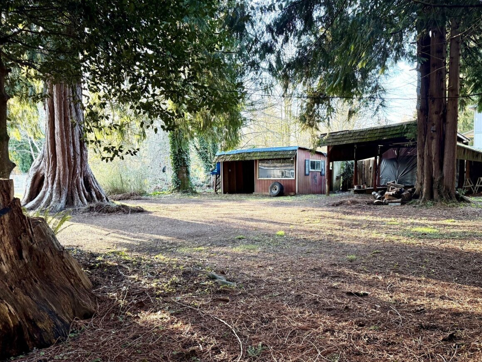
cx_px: 284
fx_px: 404
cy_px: 194
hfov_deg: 61.2
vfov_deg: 48.2
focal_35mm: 29
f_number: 1.78
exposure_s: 1/113
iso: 200
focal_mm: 6.76
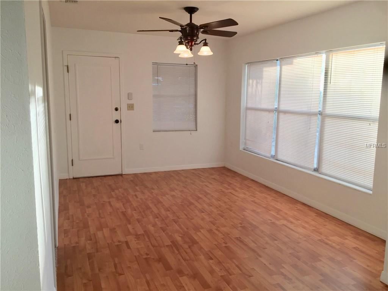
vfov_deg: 48.2
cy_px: 146
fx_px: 325
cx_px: 194
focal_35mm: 29
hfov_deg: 61.7
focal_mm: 4.15
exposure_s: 1/60
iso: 40
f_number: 2.2
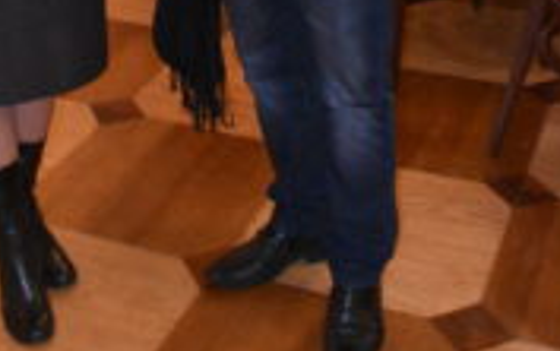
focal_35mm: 76
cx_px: 187
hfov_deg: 26.9
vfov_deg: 15.5
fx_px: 1164
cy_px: -215
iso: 8000
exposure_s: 1/60
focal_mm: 21
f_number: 9
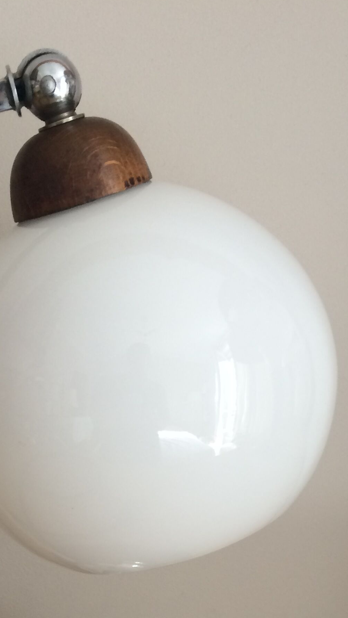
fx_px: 952
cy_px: 563
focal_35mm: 58
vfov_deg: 34.0
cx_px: 85
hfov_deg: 20.6
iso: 50
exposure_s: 1/33
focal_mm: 4.15
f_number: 2.2
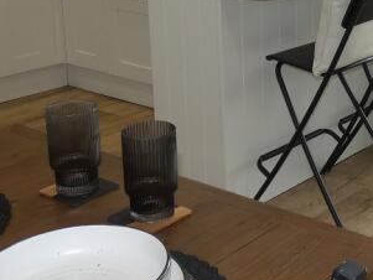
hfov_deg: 26.6
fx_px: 733
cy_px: 56
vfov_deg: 21.4
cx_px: 397
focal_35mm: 68
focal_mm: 3.6
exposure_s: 1/80
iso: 80
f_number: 2.8
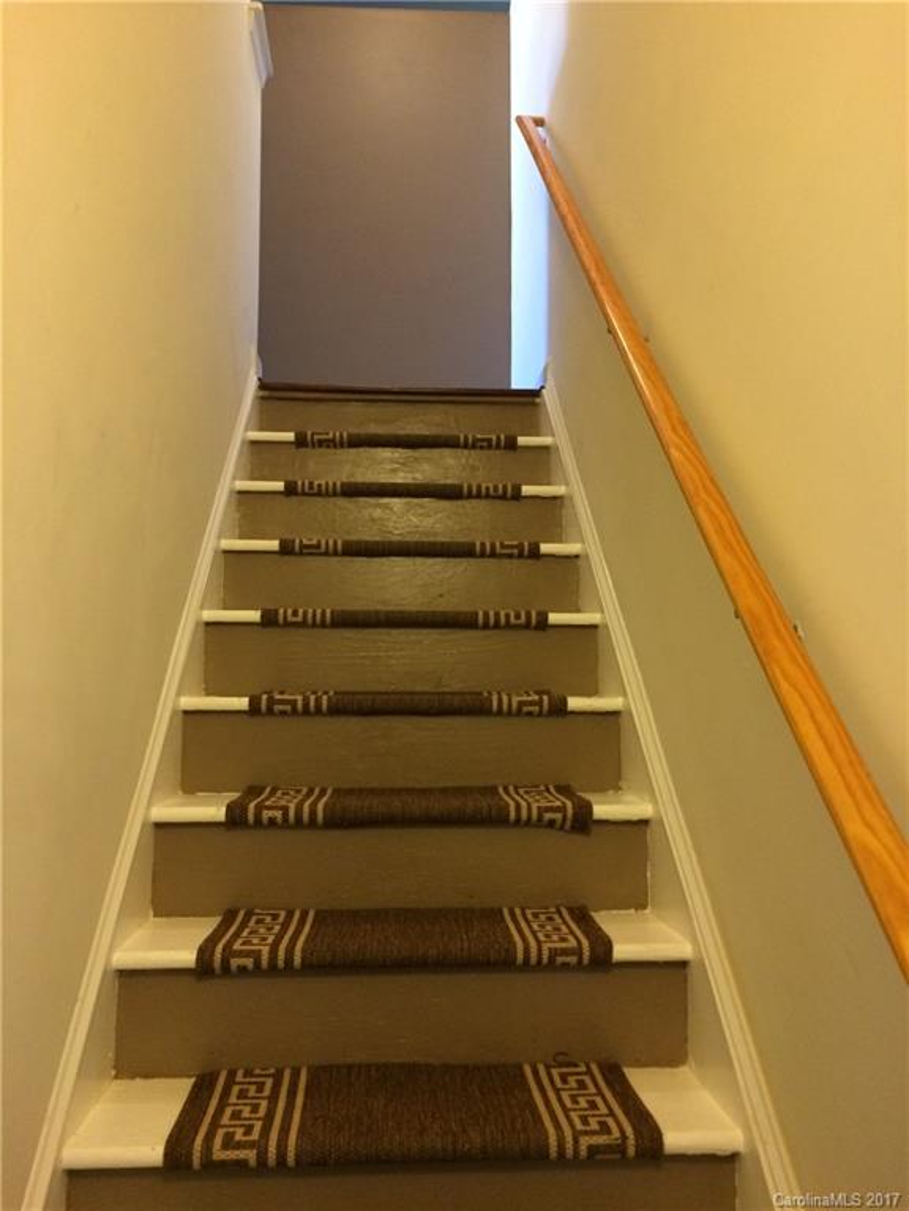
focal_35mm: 29
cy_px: 606
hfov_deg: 48.2
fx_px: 1015
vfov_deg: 61.7
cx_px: 454
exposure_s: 1/30
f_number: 2.2
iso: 250
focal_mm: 4.15
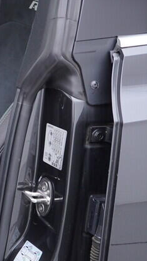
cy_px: 83
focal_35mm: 93
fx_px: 643
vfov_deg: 22.8
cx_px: -166
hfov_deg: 11.5
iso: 125
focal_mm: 24
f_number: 2.8
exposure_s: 1/40
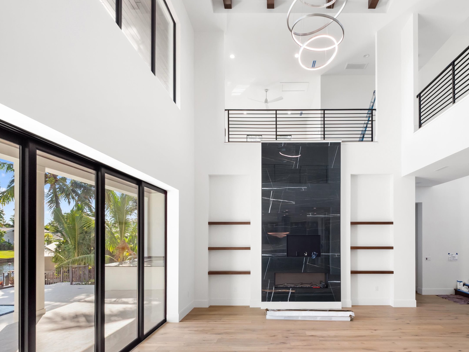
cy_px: 235
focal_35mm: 20
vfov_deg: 64.3
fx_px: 271
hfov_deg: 81.0
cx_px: 275
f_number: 7.1
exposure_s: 1/15
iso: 200
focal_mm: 7
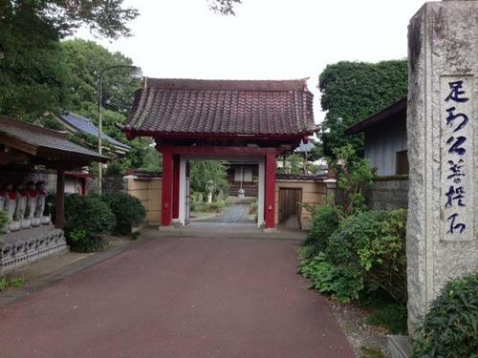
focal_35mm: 35
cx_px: 239
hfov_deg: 52.6
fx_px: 483
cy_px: 179
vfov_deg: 40.7
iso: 50
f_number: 2.4
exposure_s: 1/249
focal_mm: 4.28
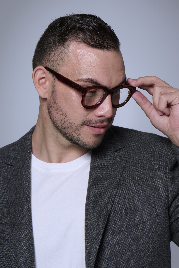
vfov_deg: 19.5
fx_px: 783
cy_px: 134
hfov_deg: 13.0
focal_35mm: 105
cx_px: 90
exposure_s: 1/125
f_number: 18
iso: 200
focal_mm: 105
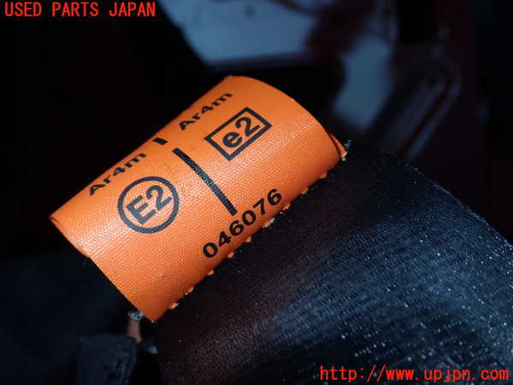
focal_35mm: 44
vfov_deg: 32.9
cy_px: 192
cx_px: 256
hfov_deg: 42.9
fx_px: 652
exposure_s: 1/40
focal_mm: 7.84
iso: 200
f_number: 11
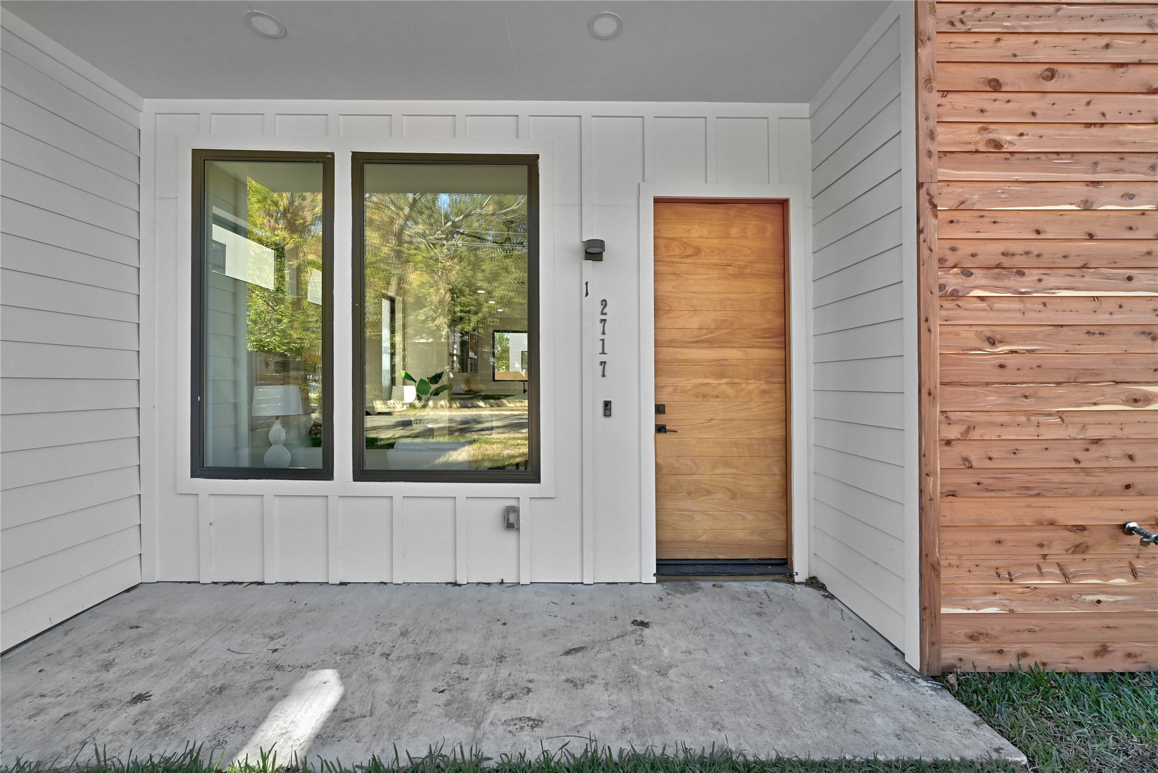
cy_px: 386
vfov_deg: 81.2
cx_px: 579
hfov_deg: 104.2
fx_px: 450
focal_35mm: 14
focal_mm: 14
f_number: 10
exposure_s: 1/40
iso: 400
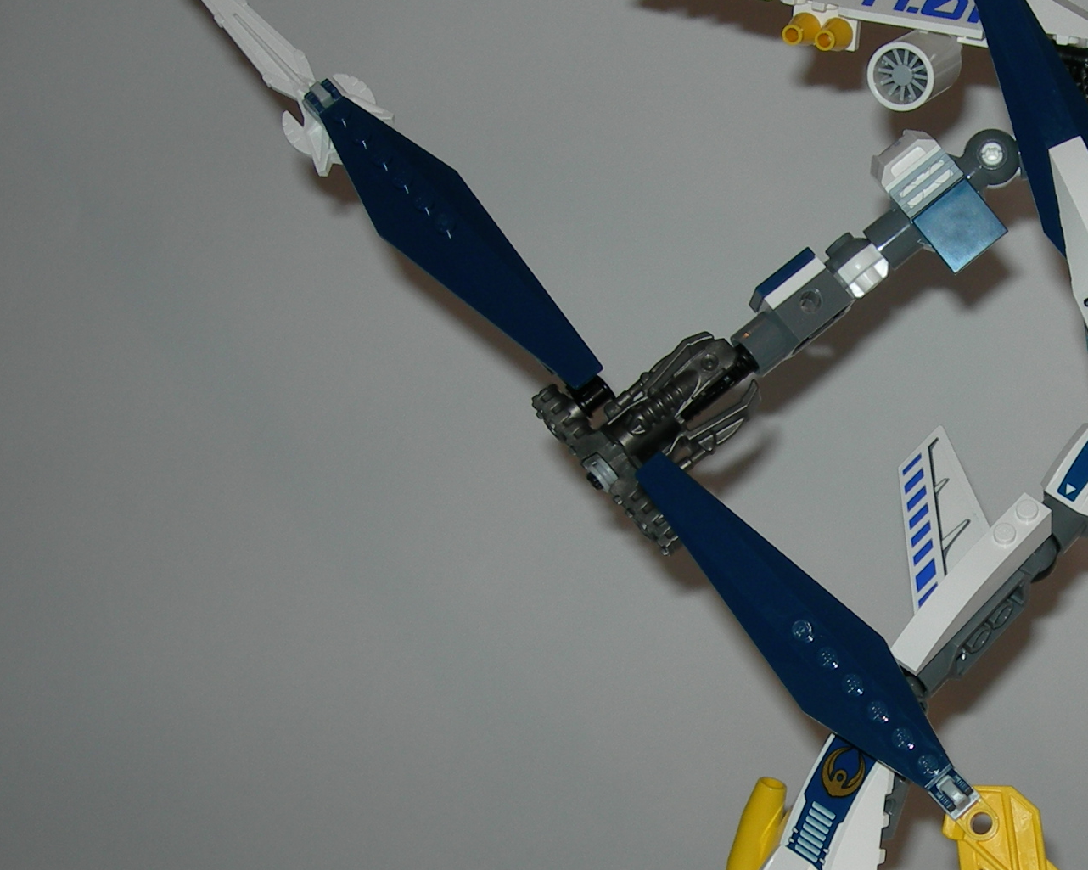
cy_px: 562
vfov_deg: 20.4
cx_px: 959
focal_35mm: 75
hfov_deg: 24.7
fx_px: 2414
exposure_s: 1/60.1
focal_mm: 7.8
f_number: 2.8
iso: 50
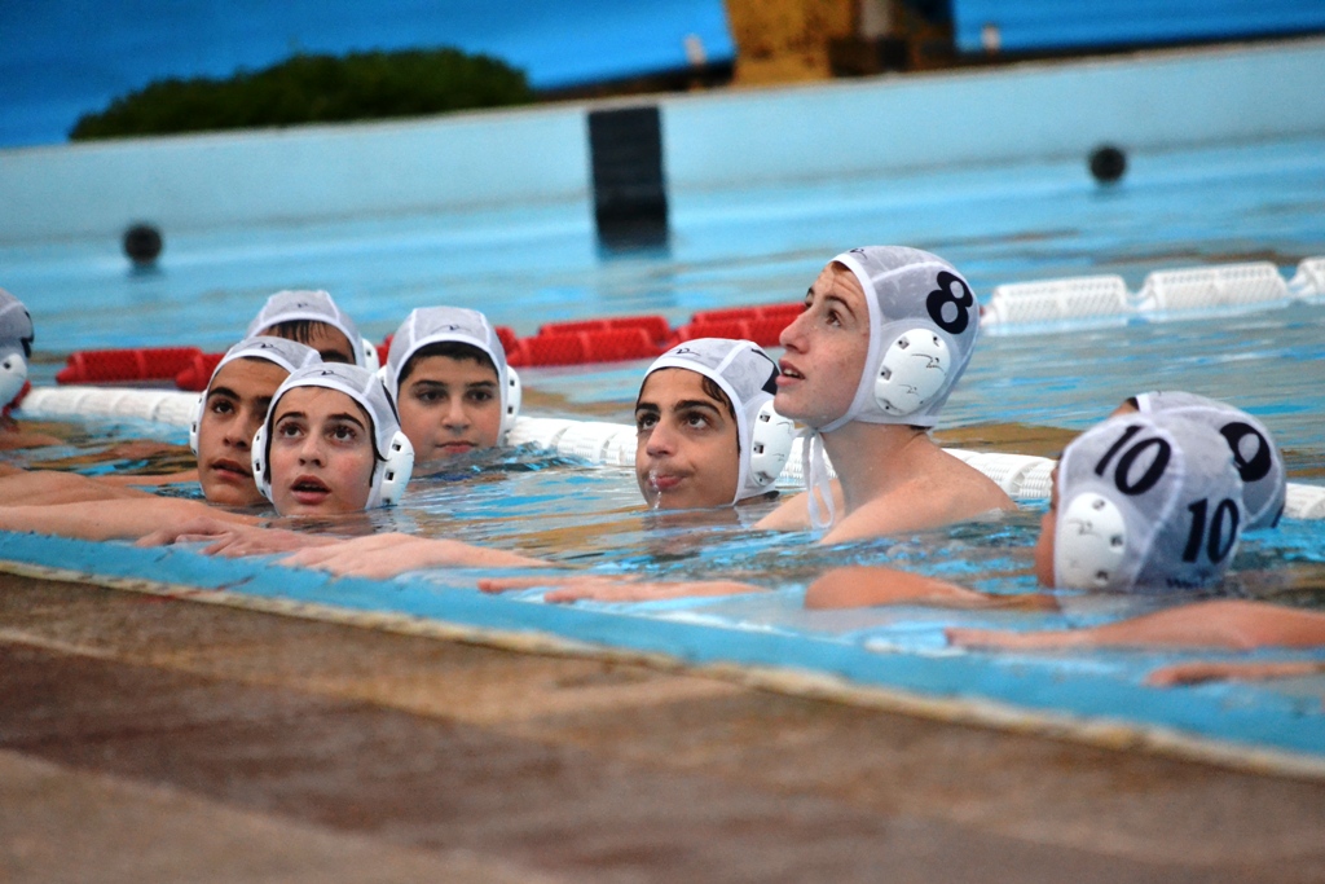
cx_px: 662
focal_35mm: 300
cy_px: 442
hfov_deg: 6.9
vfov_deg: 4.6
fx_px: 11042
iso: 3200
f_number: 5.6
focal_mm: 200
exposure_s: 1/320
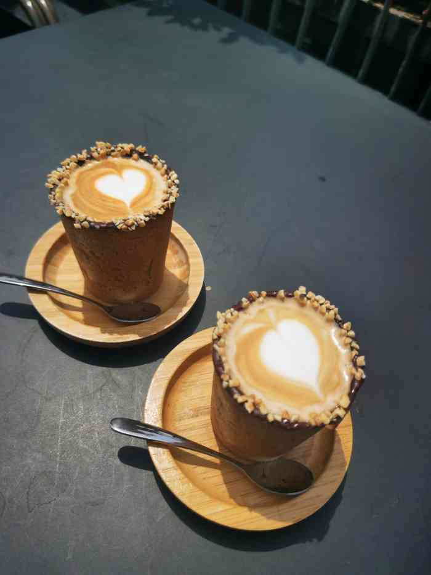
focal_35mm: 27
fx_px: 448
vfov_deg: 65.3
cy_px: 288
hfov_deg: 51.4
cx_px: 216
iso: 50
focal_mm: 5.56
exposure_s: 1/10000
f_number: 1.6
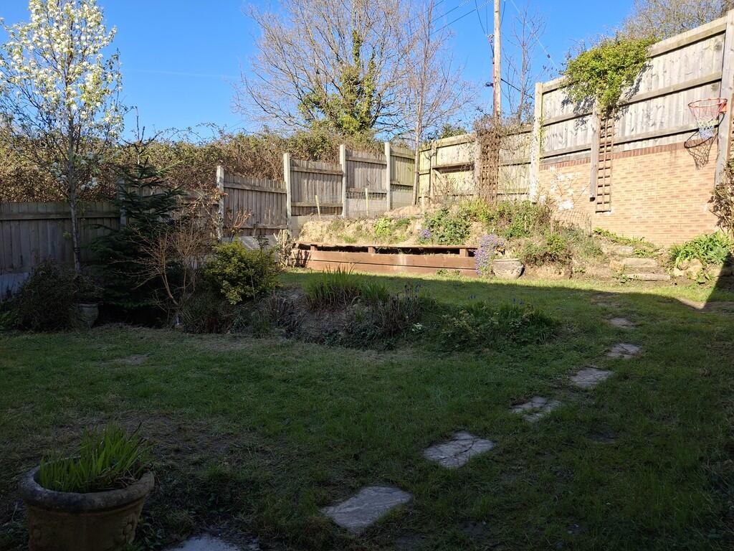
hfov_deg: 69.4
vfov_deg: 54.9
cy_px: 276
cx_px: 367
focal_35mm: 25
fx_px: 530
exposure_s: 1/1116
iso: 32
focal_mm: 4.69
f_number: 1.8
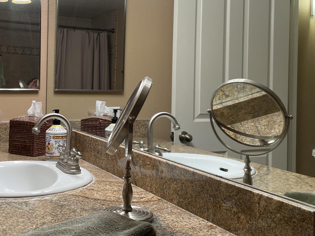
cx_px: 108
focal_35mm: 47
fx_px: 428
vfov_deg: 30.6
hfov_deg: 40.0
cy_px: 74
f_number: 1.6
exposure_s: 1/120
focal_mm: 4.2
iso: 100
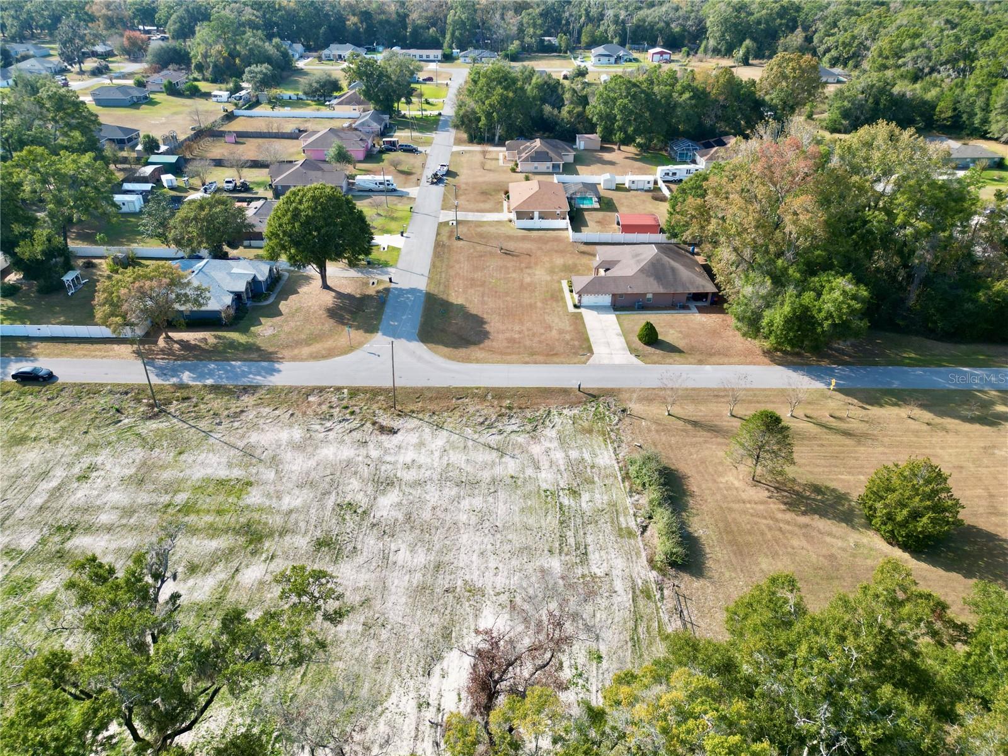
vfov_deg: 56.8
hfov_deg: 71.6
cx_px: 504
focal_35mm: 24
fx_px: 699
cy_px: 378
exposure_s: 1/1250
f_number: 1.7
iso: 140
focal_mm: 6.72
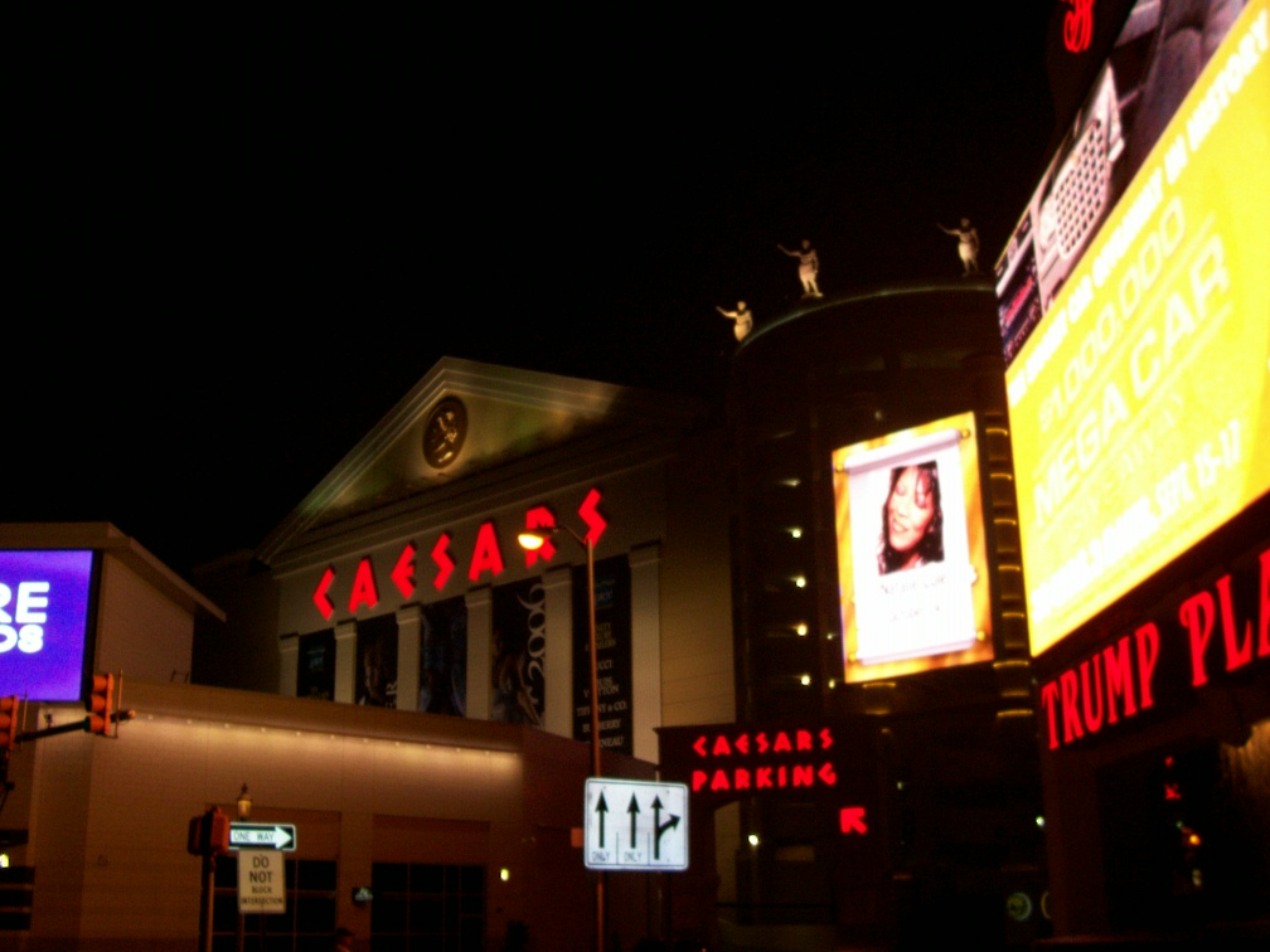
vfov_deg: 35.1
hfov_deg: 45.8
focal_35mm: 41
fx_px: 1504
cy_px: 426
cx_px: 634
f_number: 2.7
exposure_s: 1/64
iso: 80
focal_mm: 5.6
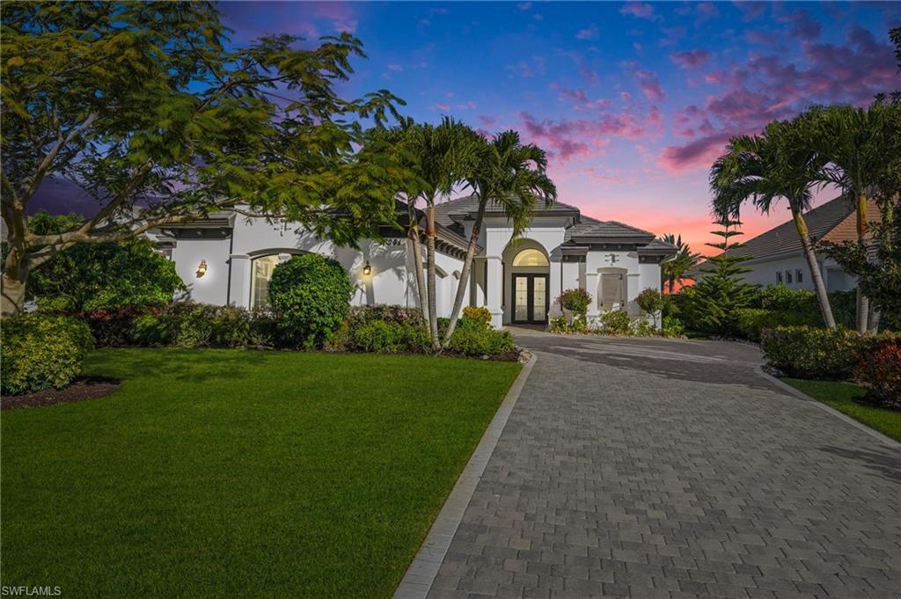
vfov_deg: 55.0
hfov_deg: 76.1
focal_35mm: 23
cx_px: 450
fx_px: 575
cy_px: 300
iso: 200
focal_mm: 23
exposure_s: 1/2500
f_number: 9
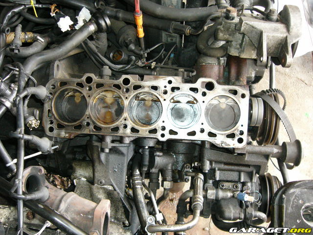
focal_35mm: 35
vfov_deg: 40.7
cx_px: 156
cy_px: 118
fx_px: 316
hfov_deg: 52.6
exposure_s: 1/60
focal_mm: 5.8
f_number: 2.8
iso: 400
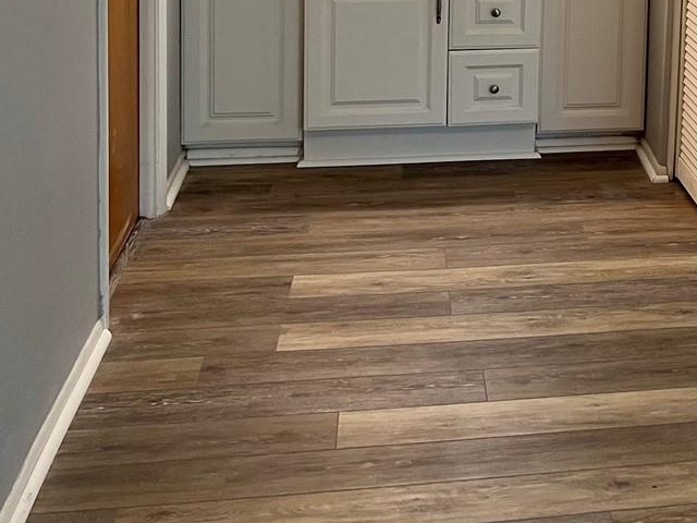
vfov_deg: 21.0
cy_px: -108
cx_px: 688
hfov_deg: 28.1
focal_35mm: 65
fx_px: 1309
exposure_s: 1/60
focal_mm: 5.7
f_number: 1.5
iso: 125
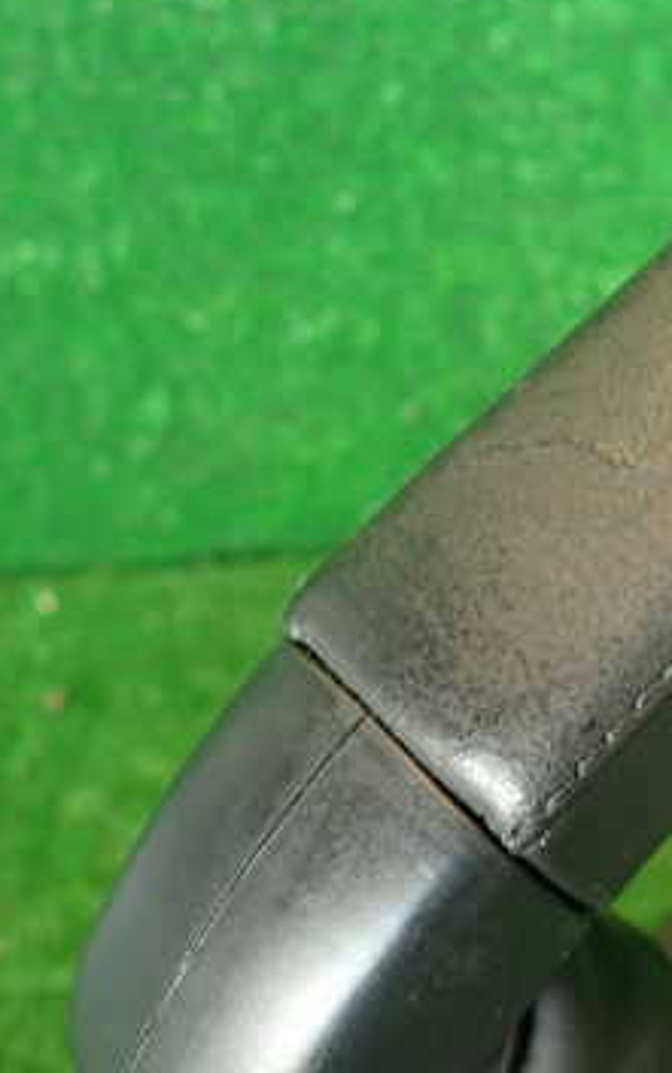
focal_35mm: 45
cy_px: 565
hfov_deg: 27.7
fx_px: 1317
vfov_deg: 44.3
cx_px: 587
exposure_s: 1/30
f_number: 2
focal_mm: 4.5
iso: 200
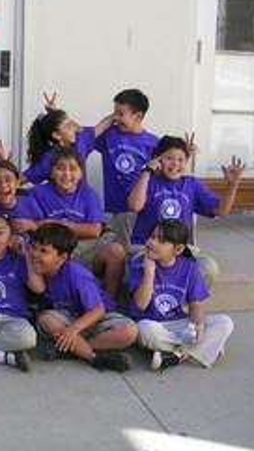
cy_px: 189
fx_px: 803
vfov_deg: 31.4
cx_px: -48
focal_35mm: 67
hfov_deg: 17.2
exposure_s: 1/264
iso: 50
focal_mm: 5.8
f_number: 2.8
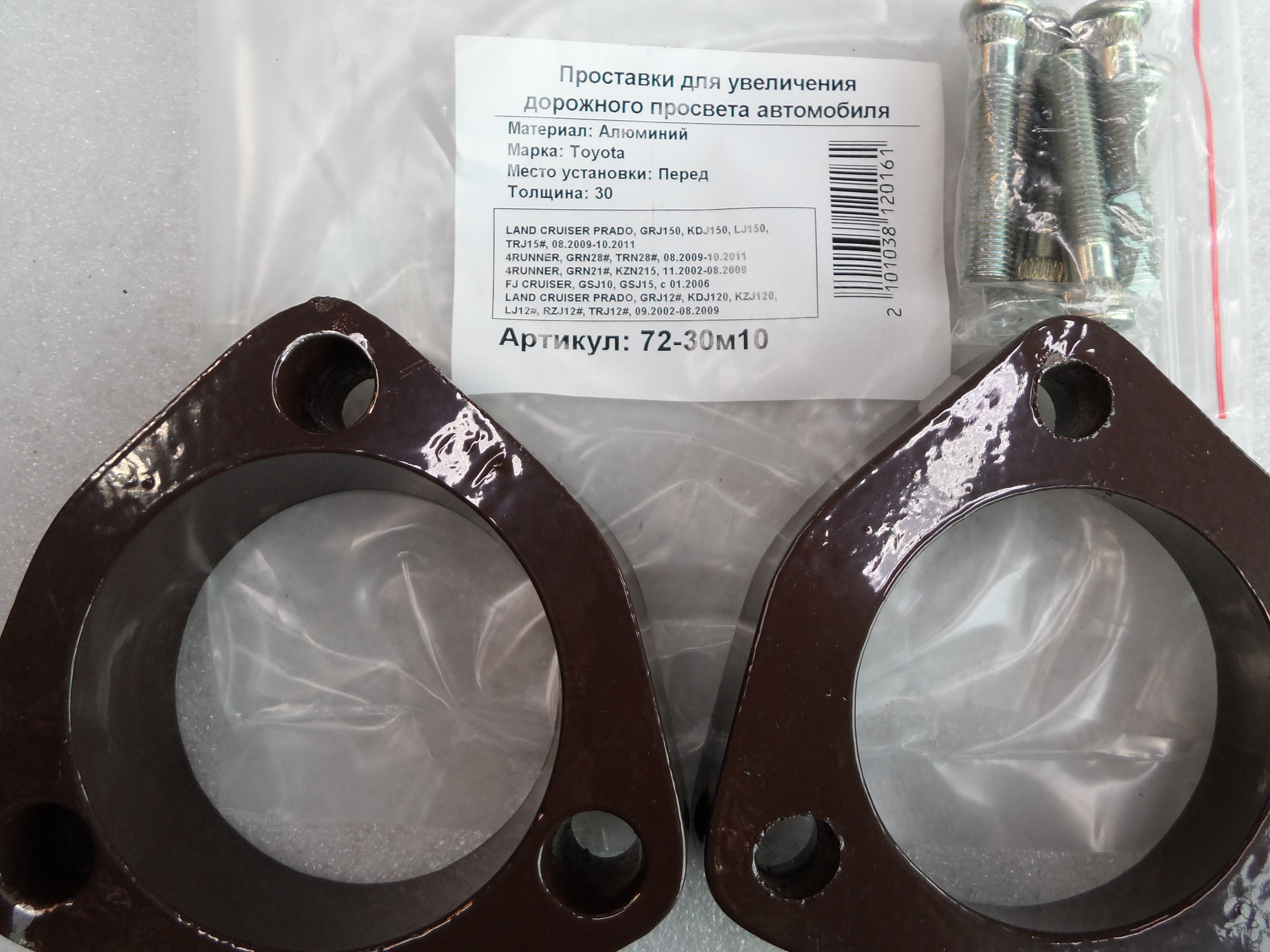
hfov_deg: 59.9
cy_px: 490
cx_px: 672
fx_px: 1101
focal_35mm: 30
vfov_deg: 46.8
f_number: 2.5
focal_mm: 4.5
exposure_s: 1/45
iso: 80
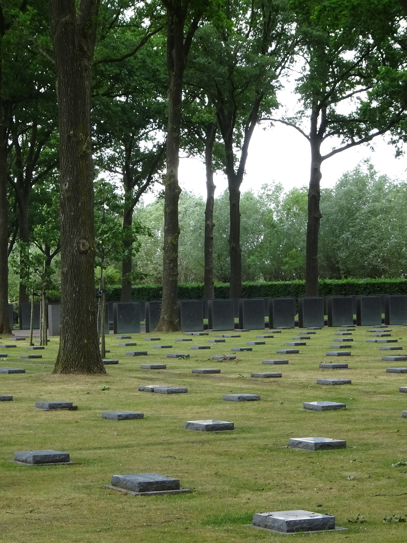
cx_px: 147
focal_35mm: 108
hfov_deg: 13.7
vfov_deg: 18.2
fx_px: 1693
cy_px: 318
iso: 100
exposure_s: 1/80
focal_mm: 11.66
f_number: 4.5
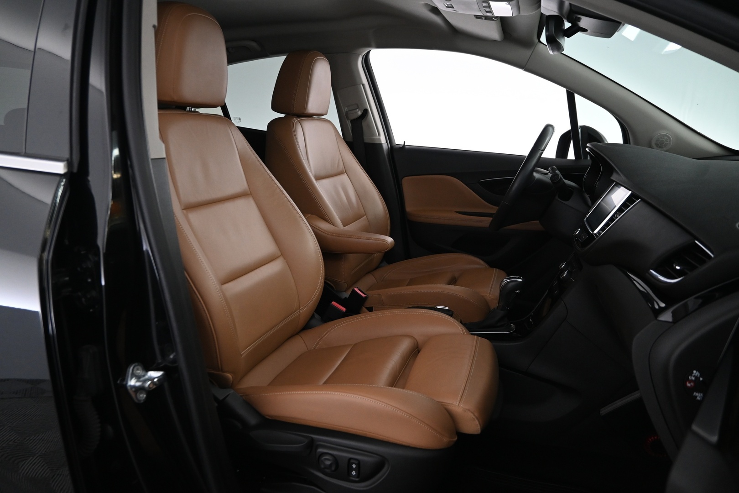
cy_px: 246
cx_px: 370
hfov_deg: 73.7
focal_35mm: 24
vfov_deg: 53.1
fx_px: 493
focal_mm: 16
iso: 1600
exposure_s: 1/25
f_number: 3.5
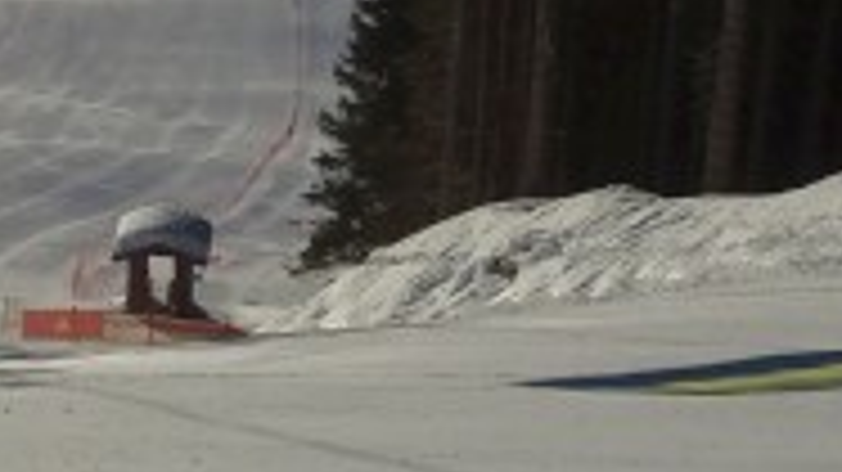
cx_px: -261
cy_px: 162
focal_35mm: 143
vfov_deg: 8.5
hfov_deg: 14.4
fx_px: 3191
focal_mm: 4.1
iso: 80
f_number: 4.5
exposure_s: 1/2000
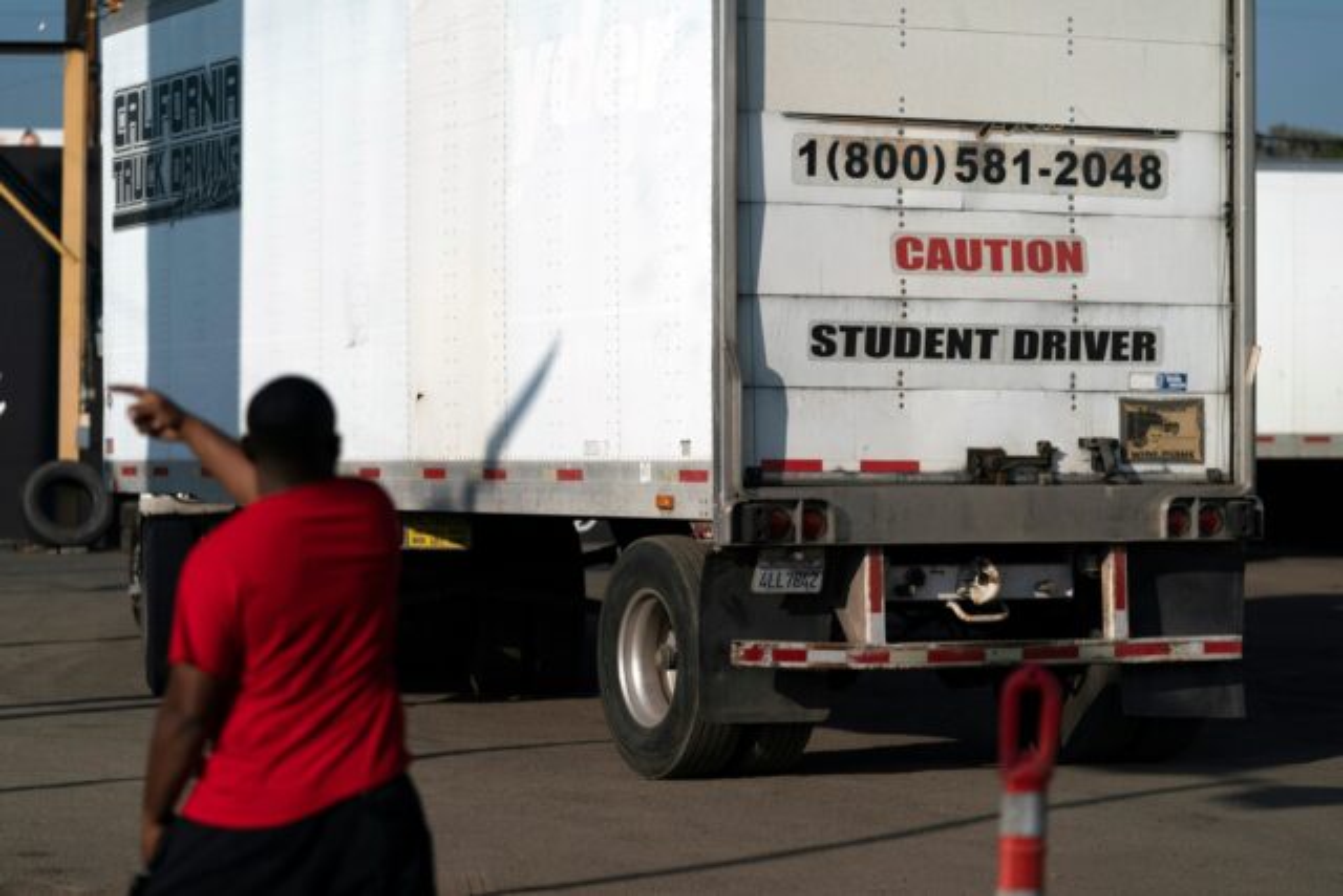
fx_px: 3806
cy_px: 448
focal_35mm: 102
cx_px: 672
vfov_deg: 13.4
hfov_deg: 20.0
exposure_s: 1/12800
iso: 250
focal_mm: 102
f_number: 2.8
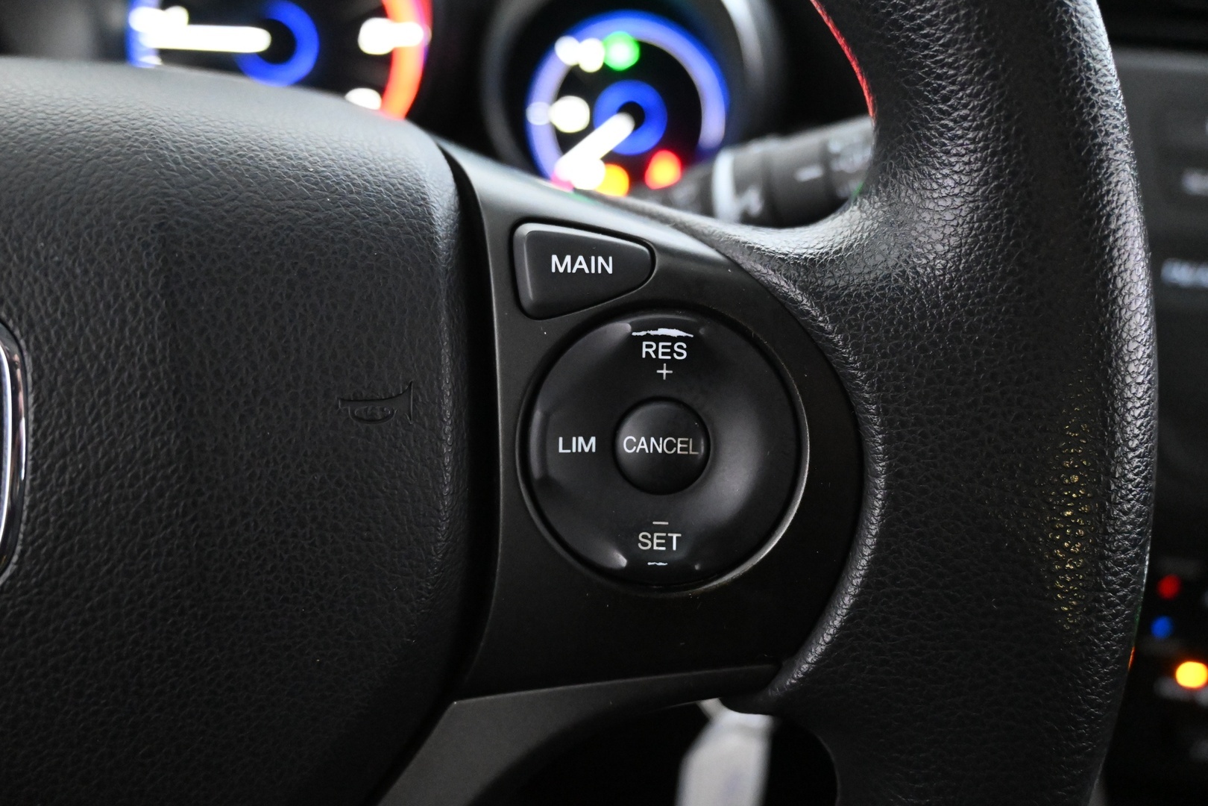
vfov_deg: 40.8
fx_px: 1082
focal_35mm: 32
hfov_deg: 58.3
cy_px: 403
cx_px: 604
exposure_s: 1/30
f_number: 4
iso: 8000
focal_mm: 21.5
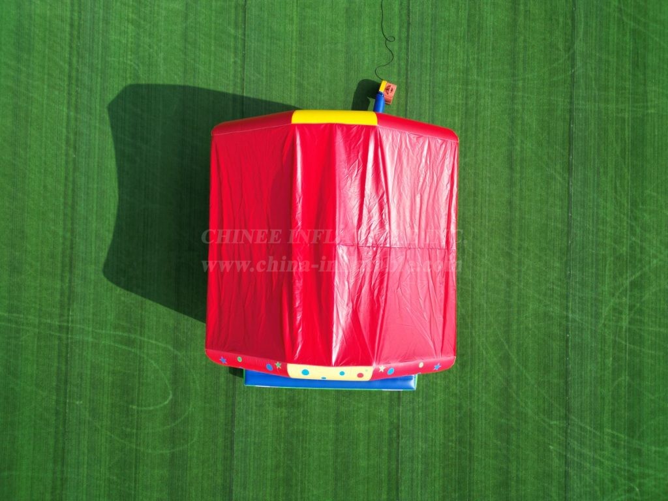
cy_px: 250
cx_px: 334
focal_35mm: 24
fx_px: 463
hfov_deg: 71.6
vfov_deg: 56.8
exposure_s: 1/2500
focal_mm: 6.72
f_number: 1.7
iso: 160
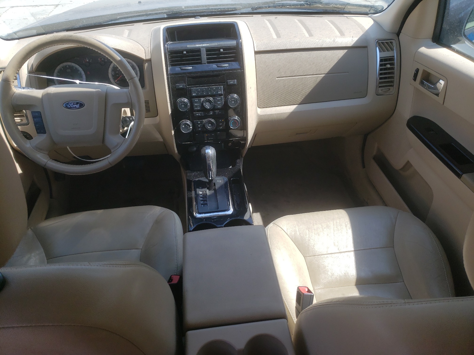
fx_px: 356
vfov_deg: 53.1
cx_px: 237
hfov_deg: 67.3
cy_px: 178
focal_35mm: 26
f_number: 1.5
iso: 50
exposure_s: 1/909
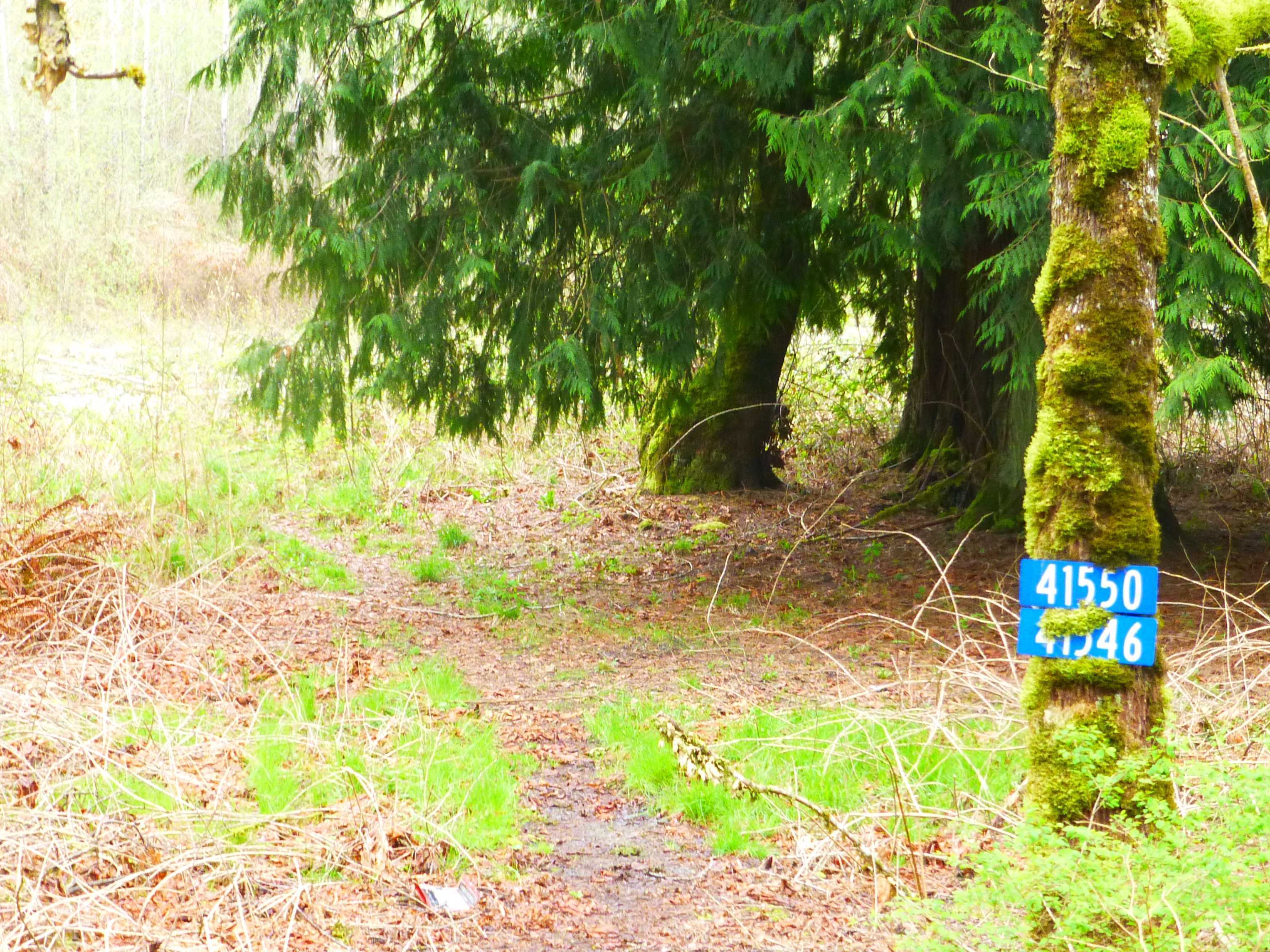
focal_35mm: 99
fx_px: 3632
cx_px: 613
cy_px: 507
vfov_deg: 14.9
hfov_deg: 19.8
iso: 400
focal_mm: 12.5
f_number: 5
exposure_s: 1/60
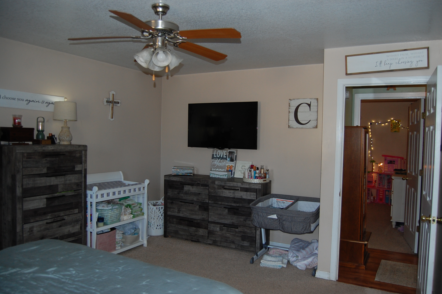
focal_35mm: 27
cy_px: 147
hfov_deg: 67.4
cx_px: 221
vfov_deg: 47.8
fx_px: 331
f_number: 3.5
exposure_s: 1/60
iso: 400
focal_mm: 18
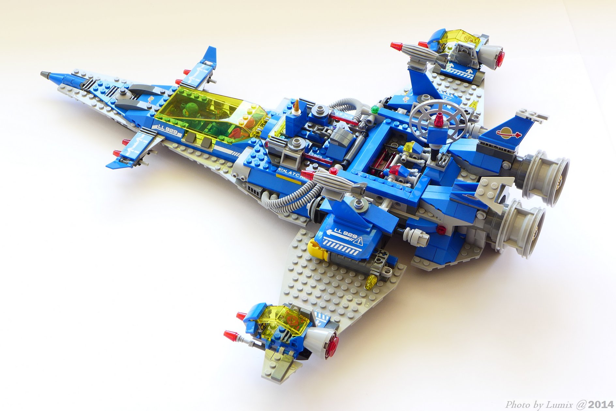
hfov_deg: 28.8
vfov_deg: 19.5
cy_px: 206
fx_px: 1198
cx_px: 308
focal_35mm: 70
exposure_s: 1/15
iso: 80
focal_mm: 13.7
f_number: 4.5
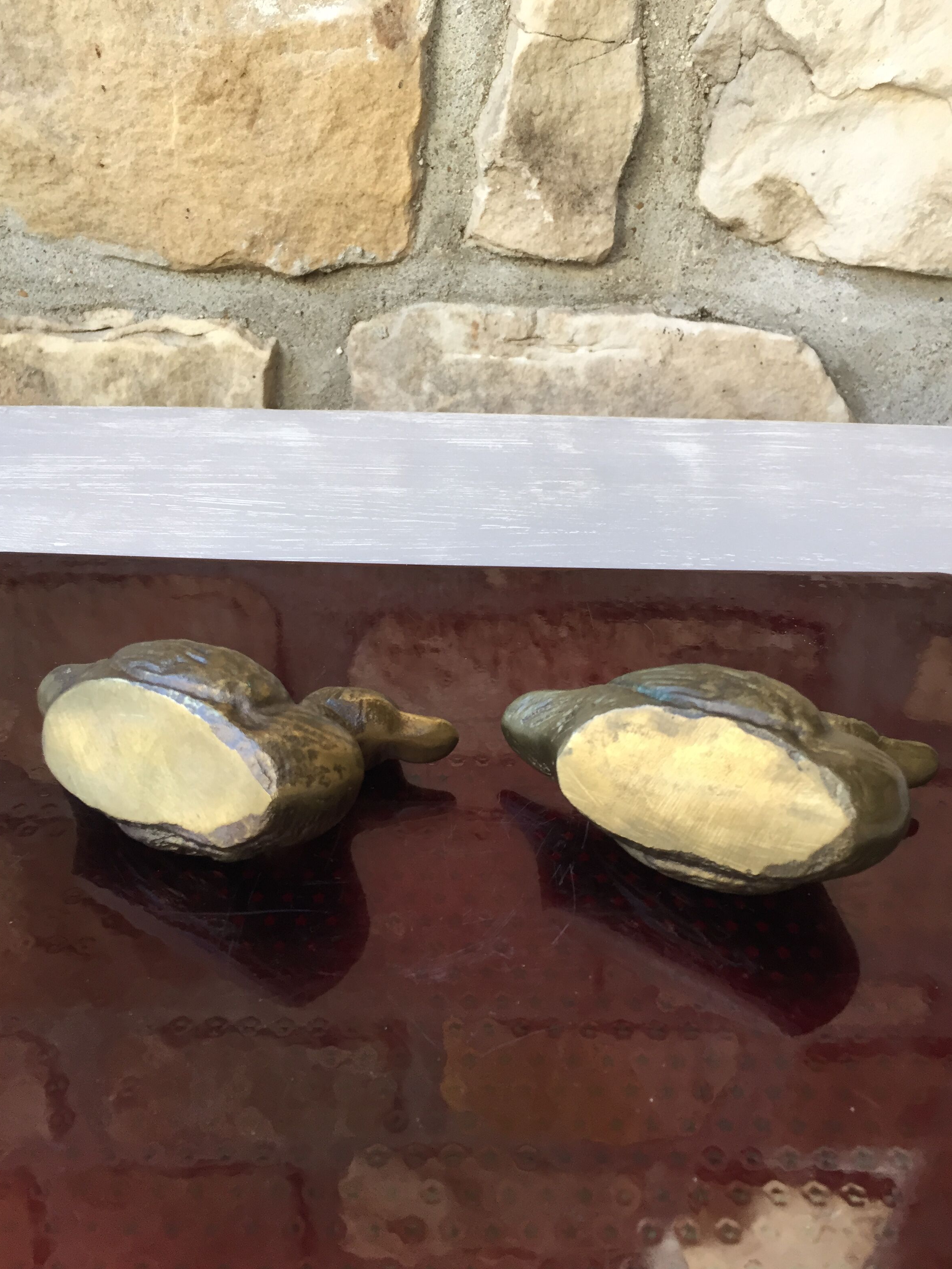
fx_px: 1100
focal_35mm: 30
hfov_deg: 46.8
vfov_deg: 60.0
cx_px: 468
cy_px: 616
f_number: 2.2
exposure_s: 1/33
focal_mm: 4.15
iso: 40
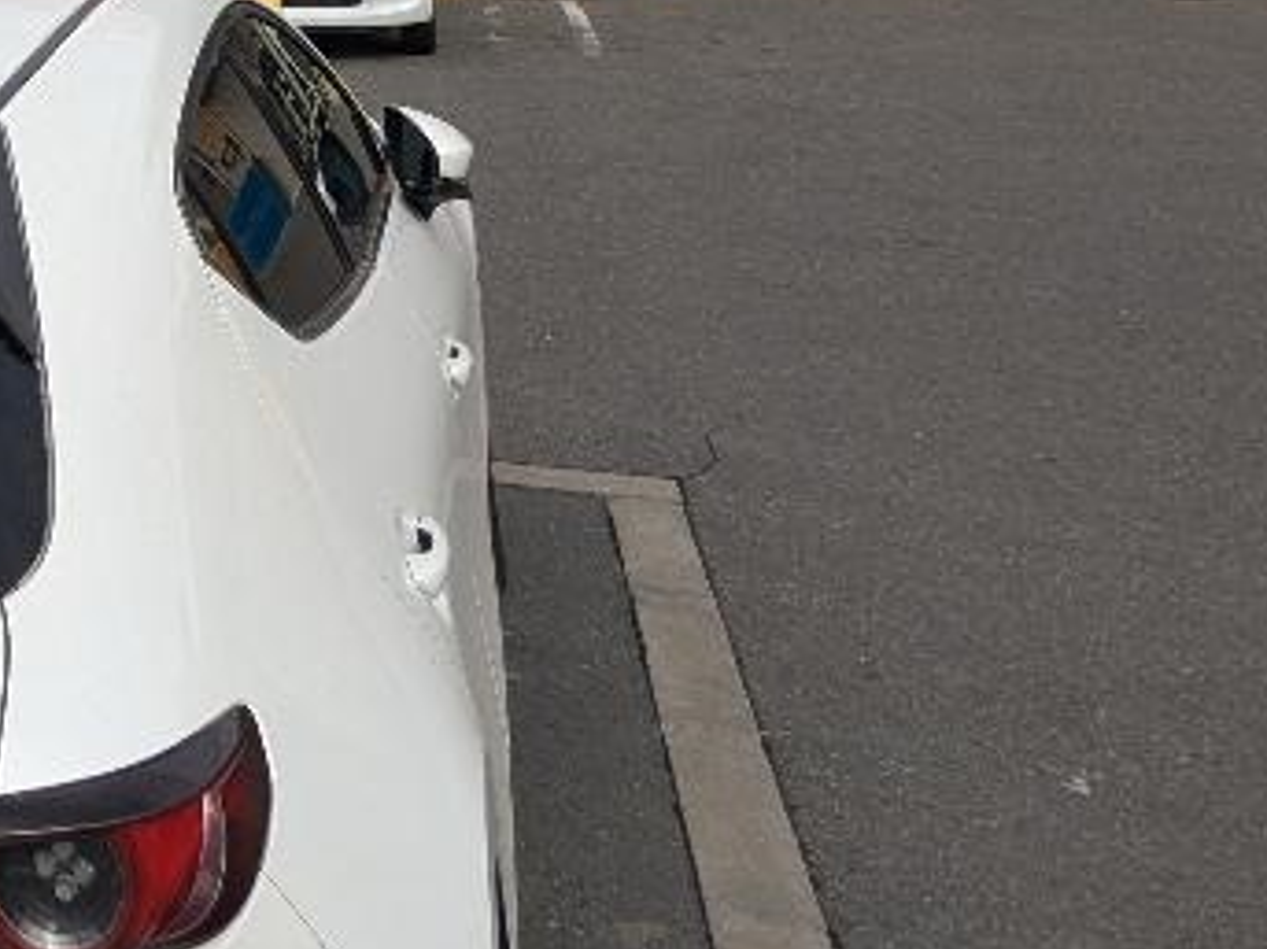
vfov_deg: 21.5
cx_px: -598
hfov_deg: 26.0
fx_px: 2049
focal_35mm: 56
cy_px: -510
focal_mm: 2.35
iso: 61
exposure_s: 1/1575
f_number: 2.2
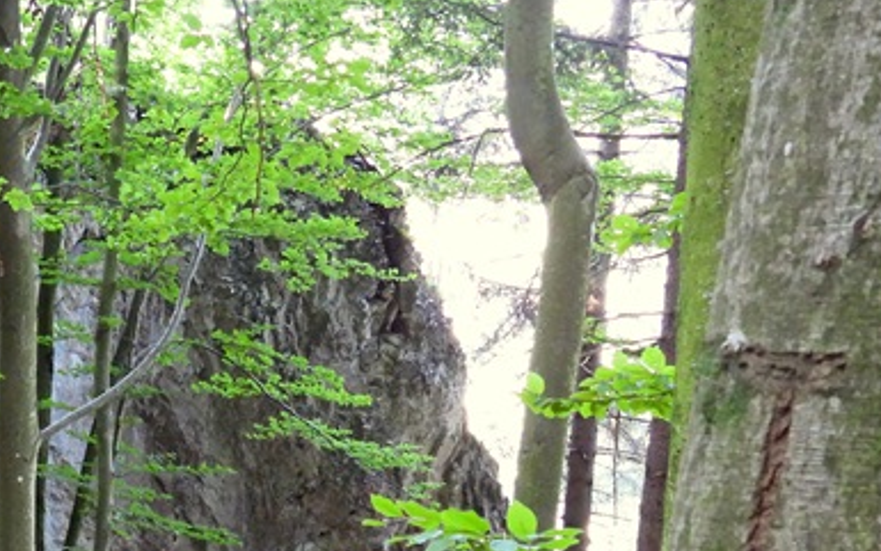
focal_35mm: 66
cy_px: 654
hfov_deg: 29.4
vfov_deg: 18.7
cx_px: 37
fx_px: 1585
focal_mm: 5.4
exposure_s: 1/13
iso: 400
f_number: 3.2
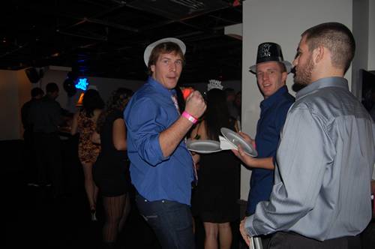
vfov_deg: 47.8
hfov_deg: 67.4
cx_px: 188
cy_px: 124
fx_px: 281
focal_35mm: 27
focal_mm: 18
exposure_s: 1/60
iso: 400
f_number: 3.5
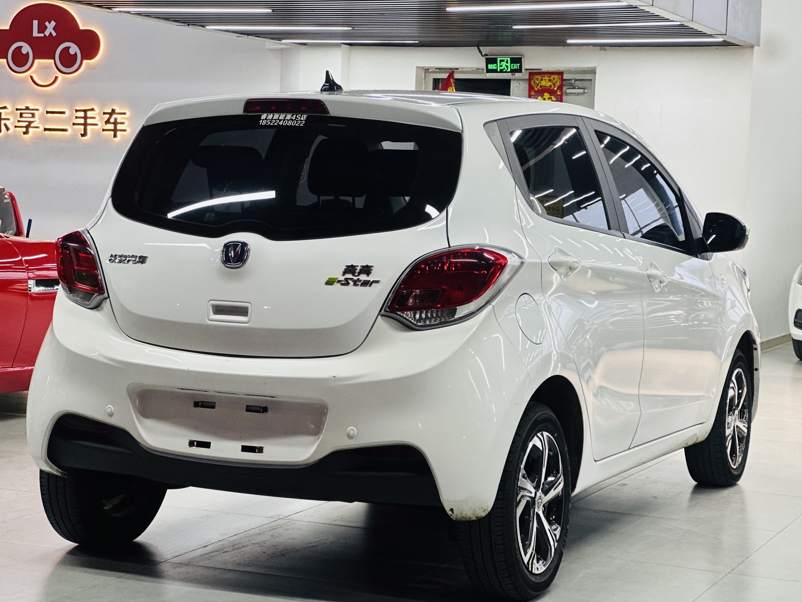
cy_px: 301
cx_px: 401
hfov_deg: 25.3
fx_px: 1784
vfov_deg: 19.1
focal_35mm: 77
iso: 125
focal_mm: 9
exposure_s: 1/33
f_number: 2.8
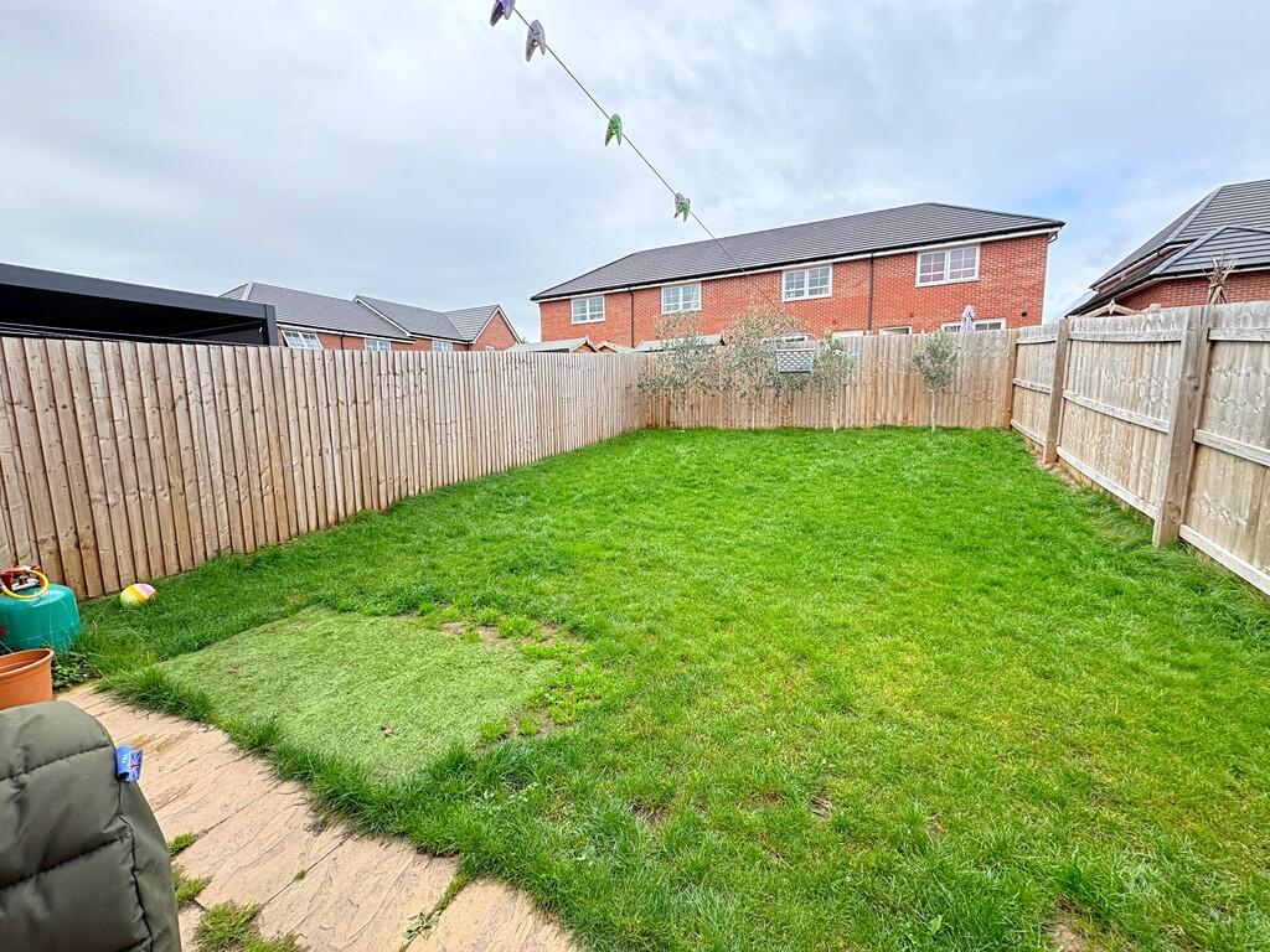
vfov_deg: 85.7
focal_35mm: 14
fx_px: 514
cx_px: 635
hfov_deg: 102.1
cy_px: 476
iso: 40
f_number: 2.2
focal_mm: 2.22
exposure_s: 1/237
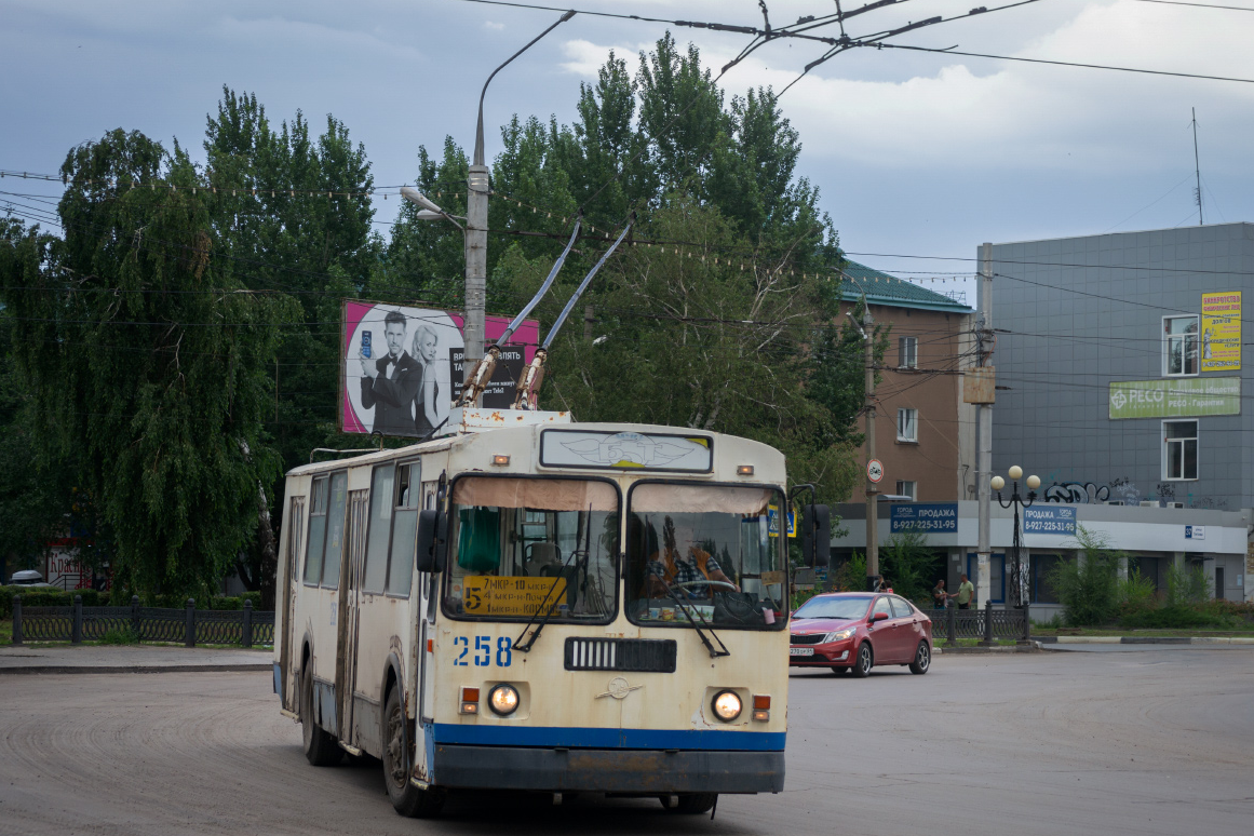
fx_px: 3119
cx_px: 626
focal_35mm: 90
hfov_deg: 22.7
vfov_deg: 15.3
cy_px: 449
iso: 200
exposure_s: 1/400
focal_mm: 55
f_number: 4
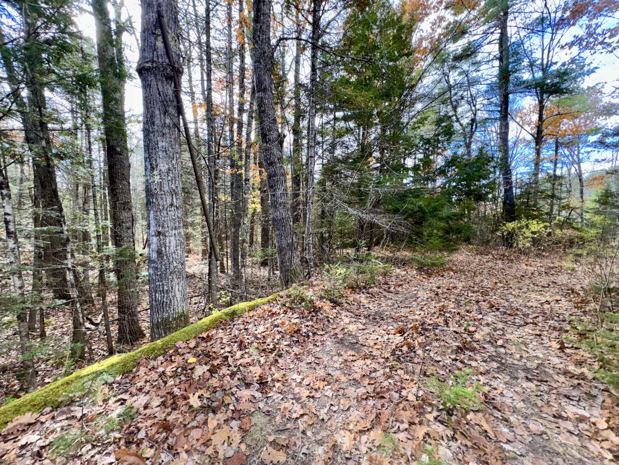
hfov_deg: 102.1
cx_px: 310
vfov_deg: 85.7
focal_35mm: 14
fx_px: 250
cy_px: 232
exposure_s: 1/147
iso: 32
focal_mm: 2.22
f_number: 2.2
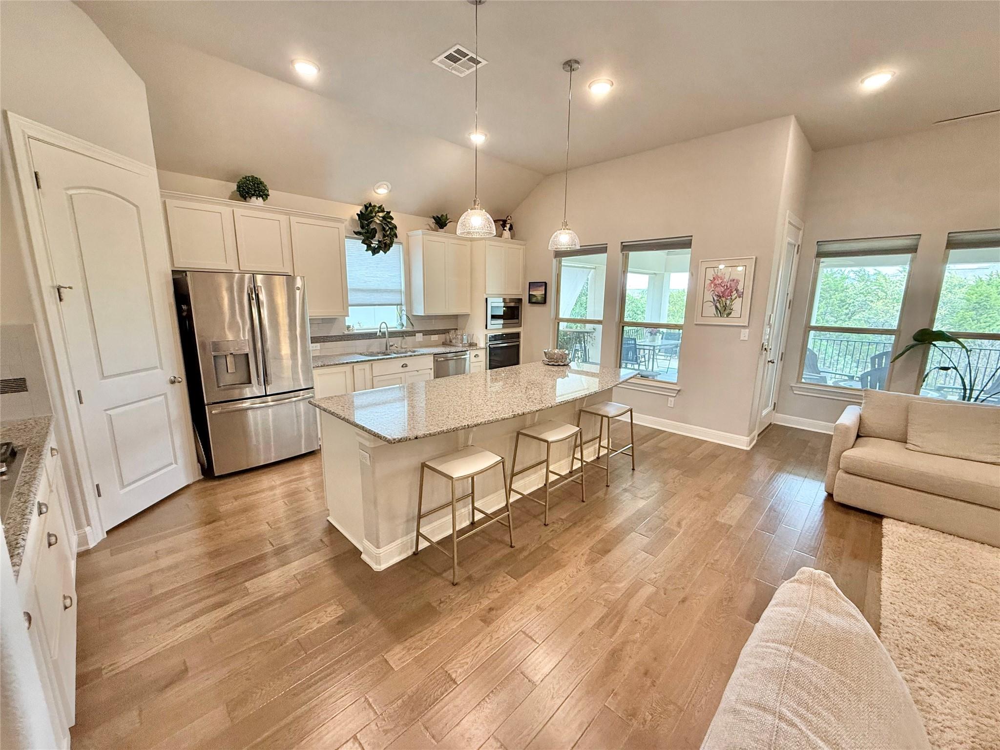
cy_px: 375
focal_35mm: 14
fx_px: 404
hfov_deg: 102.1
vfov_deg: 85.7
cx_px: 500
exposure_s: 1/120
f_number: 2.2
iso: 250
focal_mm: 2.22
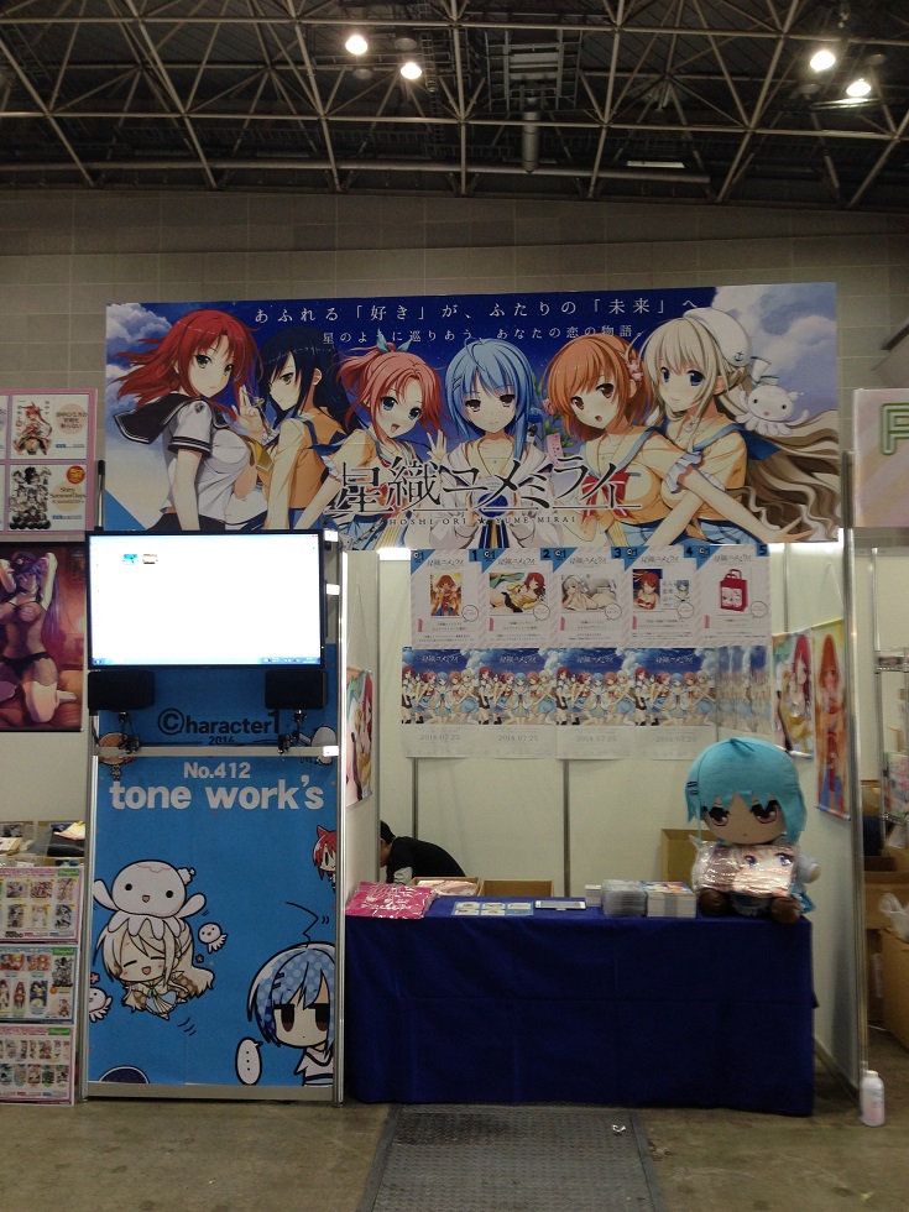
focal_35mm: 33
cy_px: 606
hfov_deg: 42.9
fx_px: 1155
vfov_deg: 55.4
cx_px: 454
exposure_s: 1/20
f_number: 2.4
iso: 80
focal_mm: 4.12
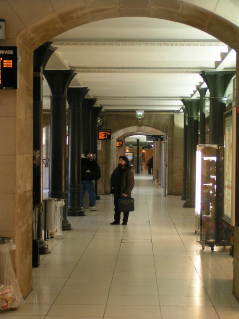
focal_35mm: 79
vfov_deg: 24.7
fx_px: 727
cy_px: 160
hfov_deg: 18.7
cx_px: 120
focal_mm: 12.1
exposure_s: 1/25
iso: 200
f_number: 3.2
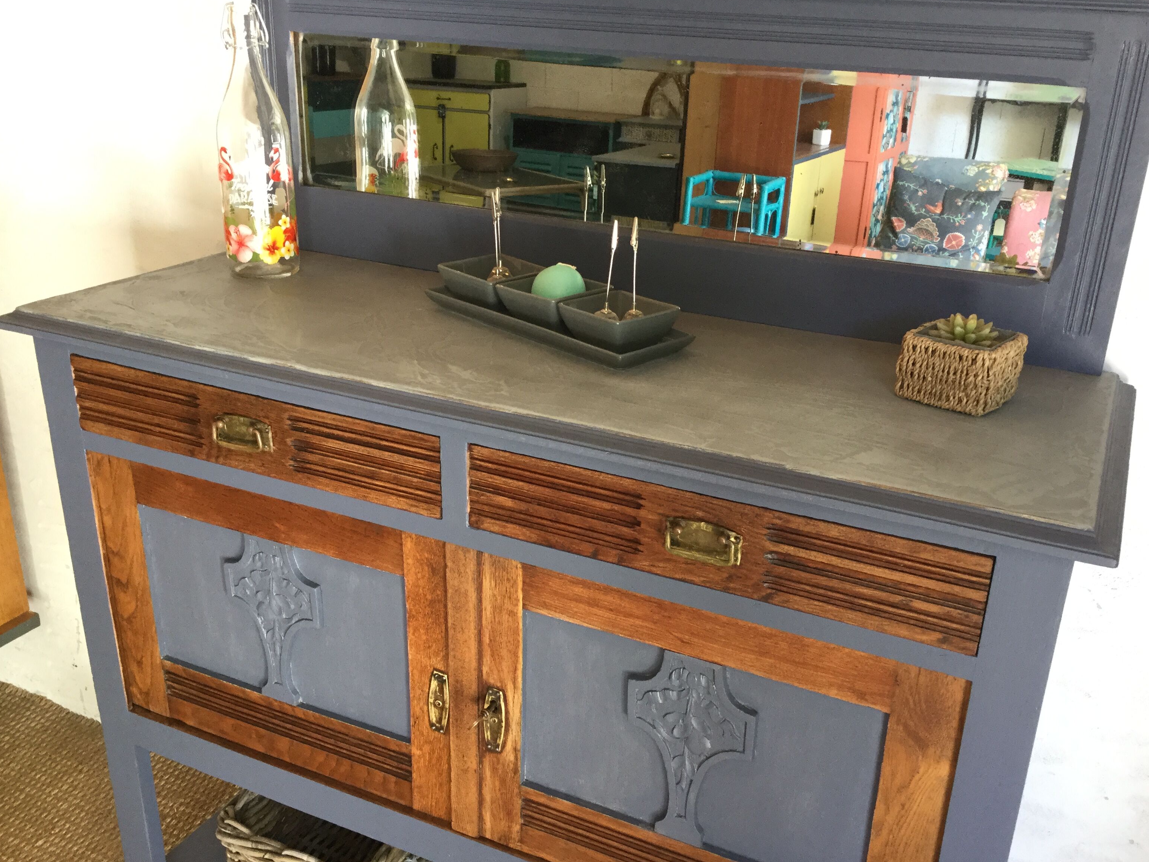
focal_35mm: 33
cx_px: 609
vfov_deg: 42.9
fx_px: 1095
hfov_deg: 55.3
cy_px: 453
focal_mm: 3.3
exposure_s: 1/33
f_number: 2.4
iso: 100
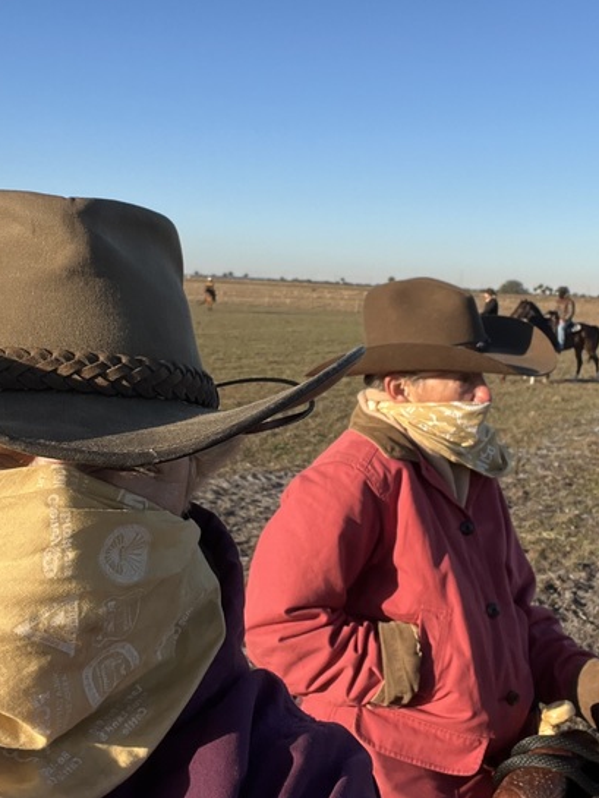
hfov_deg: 32.9
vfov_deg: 42.9
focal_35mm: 44
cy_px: 376
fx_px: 1015
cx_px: 290
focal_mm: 2.71
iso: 32
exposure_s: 1/794
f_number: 2.2
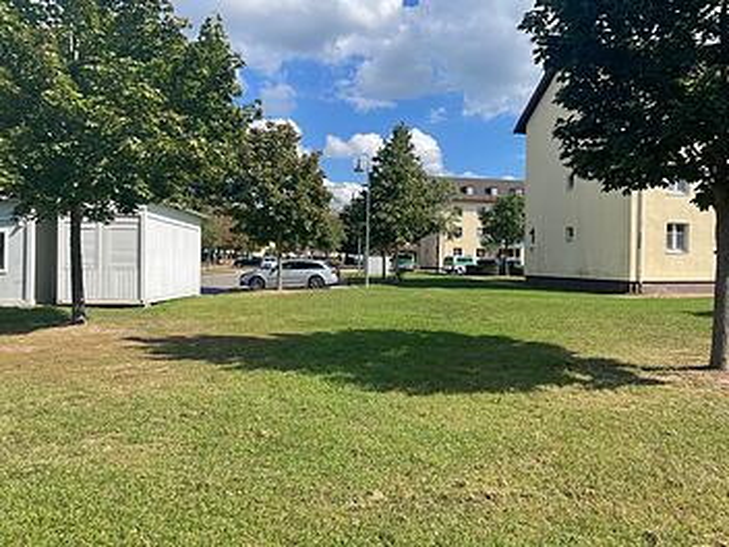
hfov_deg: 67.3
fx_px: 548
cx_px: 364
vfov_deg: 53.1
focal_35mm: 26
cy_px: 274
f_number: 1.6
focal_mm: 4.2
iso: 32
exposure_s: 1/2564
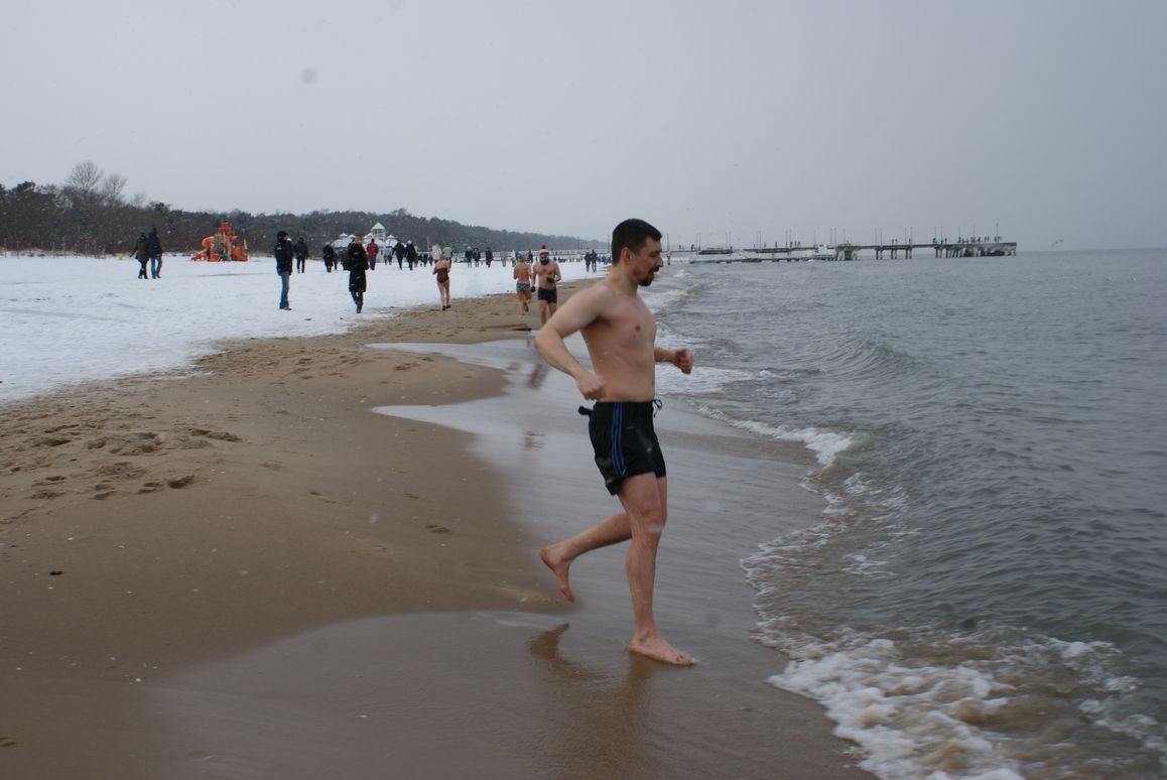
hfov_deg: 46.4
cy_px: 390
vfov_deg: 31.9
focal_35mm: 42
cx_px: 584
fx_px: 1362
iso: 100
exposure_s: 1/160
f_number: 11
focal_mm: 28
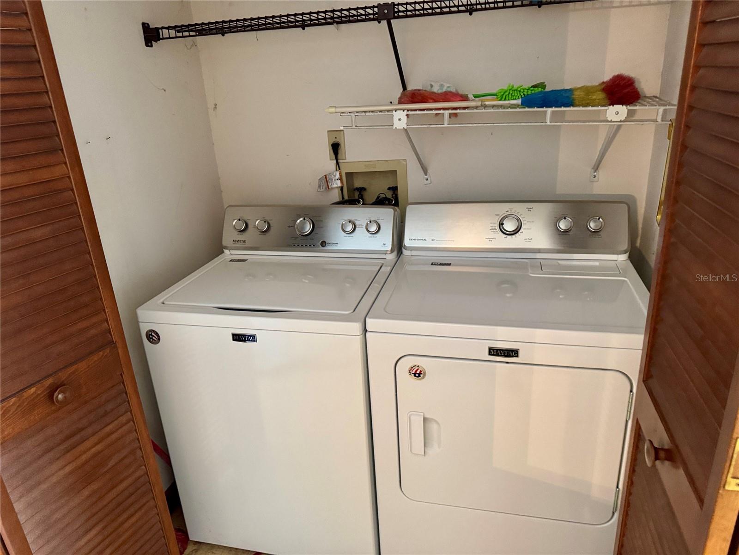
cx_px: 370
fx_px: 512
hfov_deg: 71.6
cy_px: 278
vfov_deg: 56.8
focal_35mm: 24
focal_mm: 6.76
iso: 800
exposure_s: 1/60
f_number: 1.78
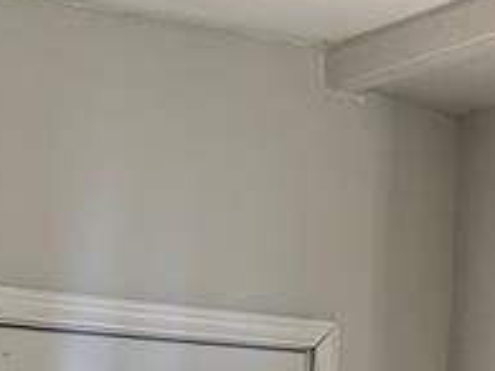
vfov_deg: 10.2
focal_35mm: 126
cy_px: 902
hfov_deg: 15.0
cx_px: -119
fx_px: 1801
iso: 200
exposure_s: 1/121
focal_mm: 6.86
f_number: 1.78
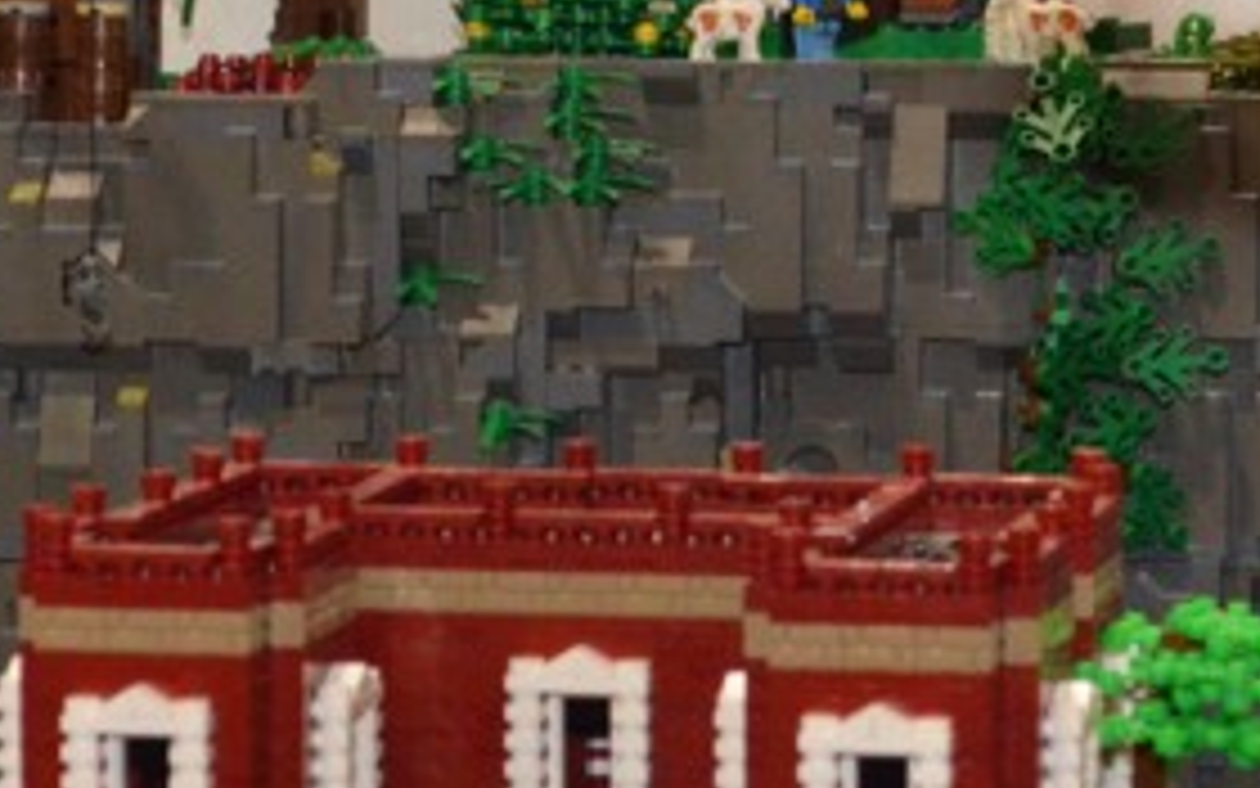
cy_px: 297
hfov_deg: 8.6
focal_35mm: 245
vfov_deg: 5.4
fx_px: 8407
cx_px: 598
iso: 3200
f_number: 5.3
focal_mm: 45
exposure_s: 1/60
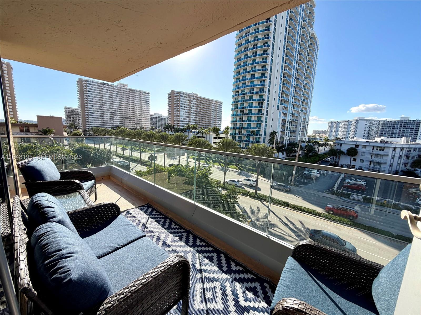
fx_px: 170
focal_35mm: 14
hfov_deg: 102.1
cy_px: 158
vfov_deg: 85.7
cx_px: 210
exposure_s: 1/770
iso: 25
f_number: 2.2
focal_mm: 2.22
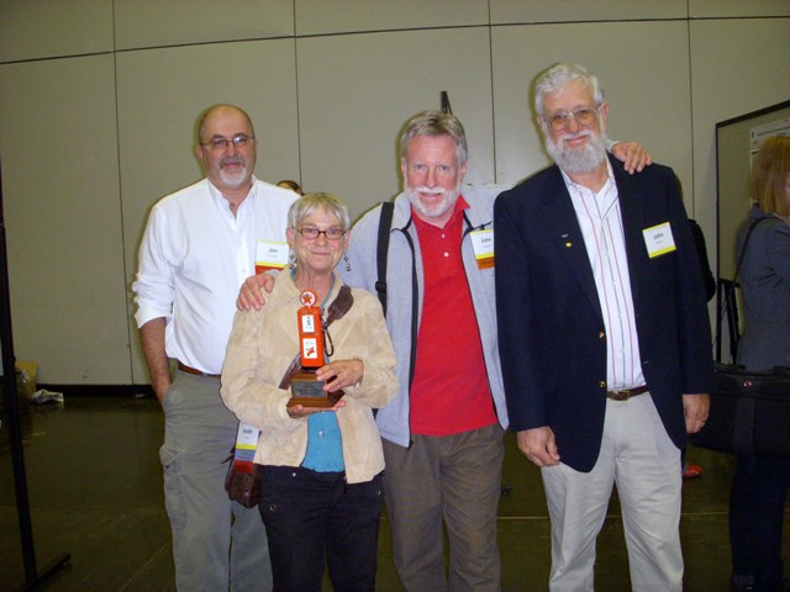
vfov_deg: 37.7
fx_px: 867
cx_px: 395
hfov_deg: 49.0
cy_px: 296
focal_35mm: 38
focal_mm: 6.3
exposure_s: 1/80
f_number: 3.3
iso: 250
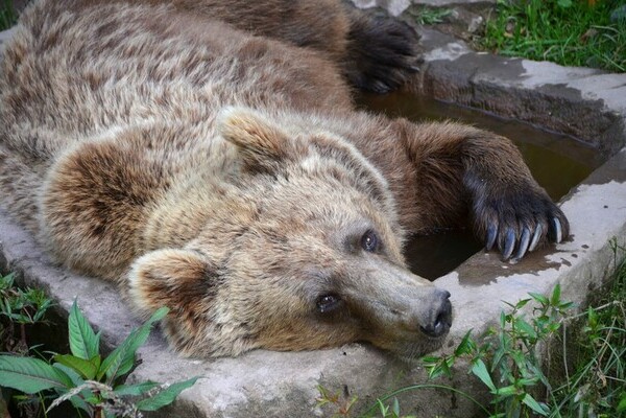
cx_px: 313
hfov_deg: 8.9
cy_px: 209
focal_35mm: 232
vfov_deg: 5.9
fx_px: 4043
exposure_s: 1/160
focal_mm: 155
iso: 200
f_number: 5.6
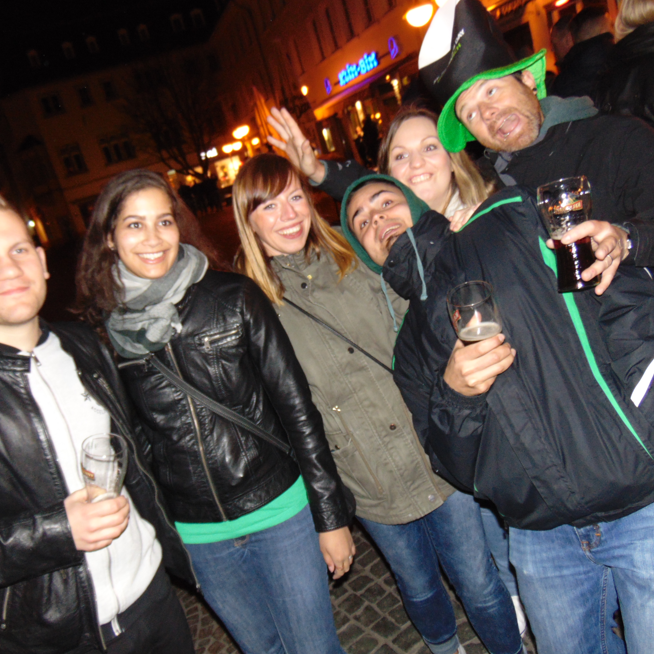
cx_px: 289
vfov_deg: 54.0
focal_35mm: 30
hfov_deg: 53.9
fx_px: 641
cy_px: 329
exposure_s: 1/8
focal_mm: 4.5
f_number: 3
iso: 200
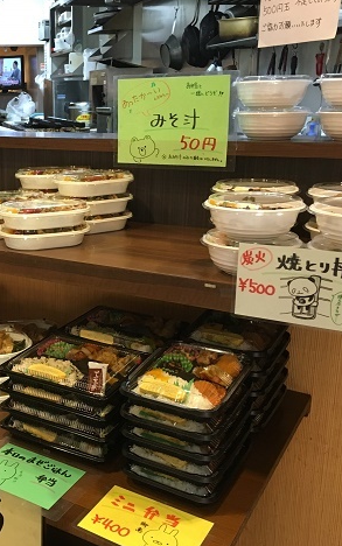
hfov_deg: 29.5
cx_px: 42
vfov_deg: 47.2
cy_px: 276
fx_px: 626
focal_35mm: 42
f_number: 2.2
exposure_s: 1/30
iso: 125
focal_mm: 4.15
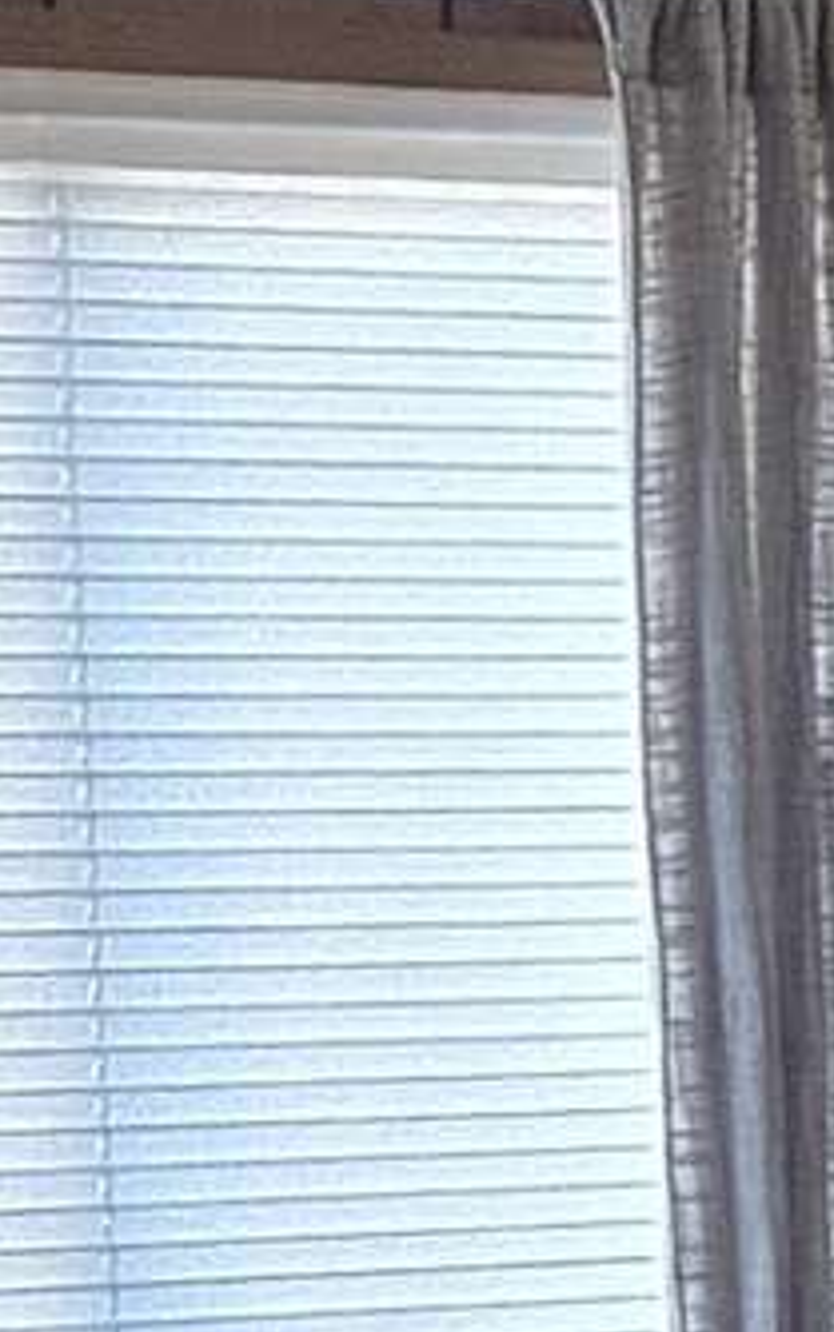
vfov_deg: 9.3
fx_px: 8139
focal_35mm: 224
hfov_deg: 4.7
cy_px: 1097
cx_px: 4397
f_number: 1.8
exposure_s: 1/120
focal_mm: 5.4
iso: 320
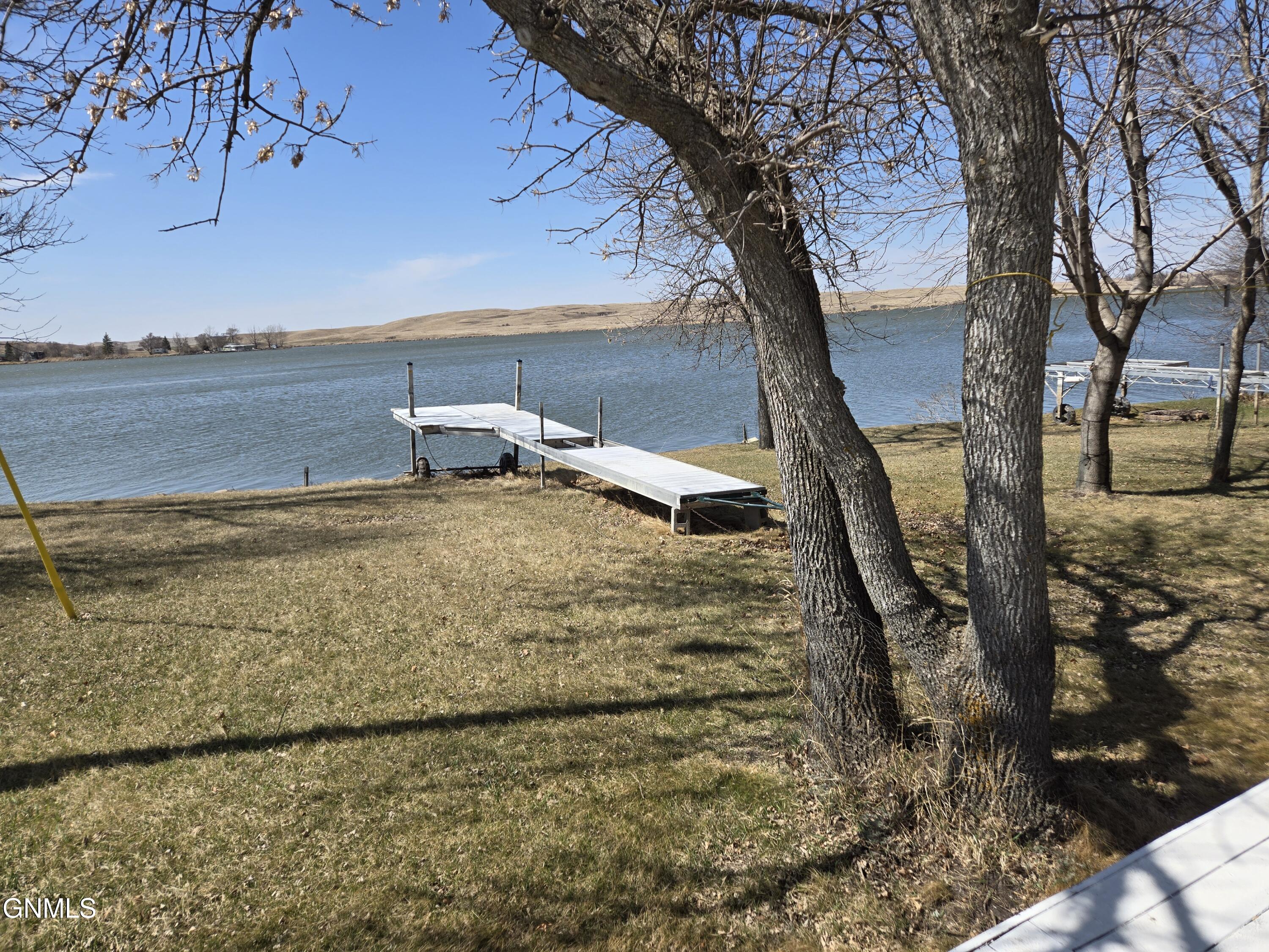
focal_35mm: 23
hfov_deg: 73.9
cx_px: 634
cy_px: 476
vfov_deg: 58.9
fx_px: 843
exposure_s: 1/2099
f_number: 1.8
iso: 25
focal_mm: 5.4
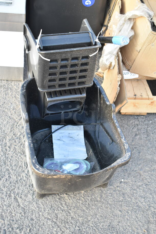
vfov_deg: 35.0
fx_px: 370
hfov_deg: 23.8
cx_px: 78
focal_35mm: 57
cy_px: 117
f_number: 4.8
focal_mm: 38
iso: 1400
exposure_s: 1/125
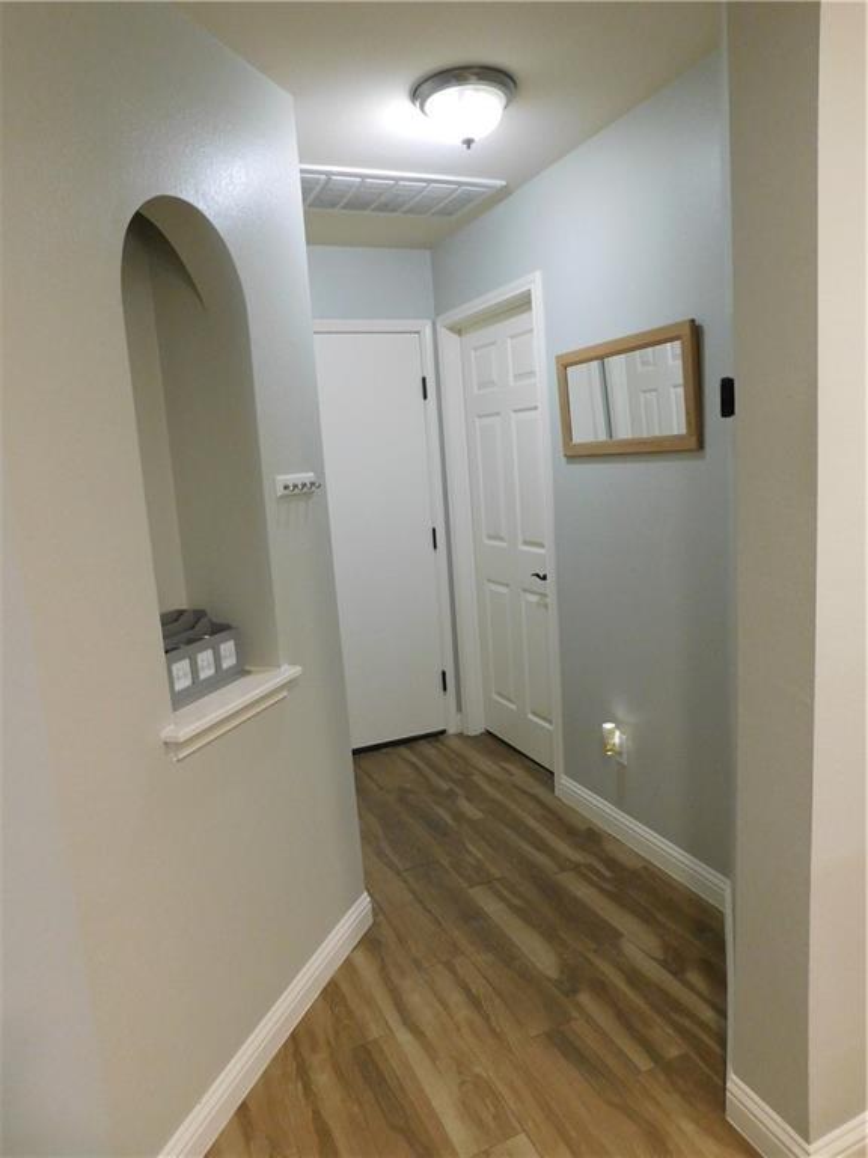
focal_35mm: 23
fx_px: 769
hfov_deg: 58.9
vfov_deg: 73.9
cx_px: 434
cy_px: 579
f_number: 3
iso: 360
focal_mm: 4
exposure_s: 1/30
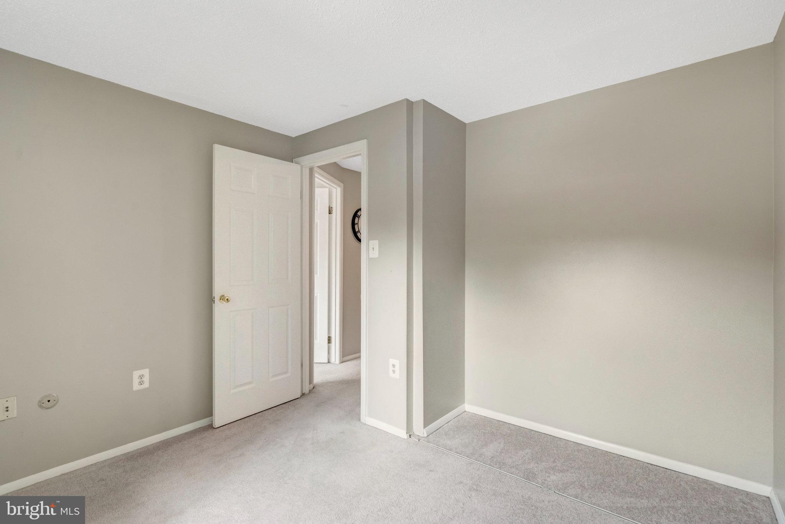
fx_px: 349
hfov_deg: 96.7
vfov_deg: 73.8
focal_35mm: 16
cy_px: 262
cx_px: 392
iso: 1250
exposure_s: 1/40
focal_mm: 16
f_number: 8
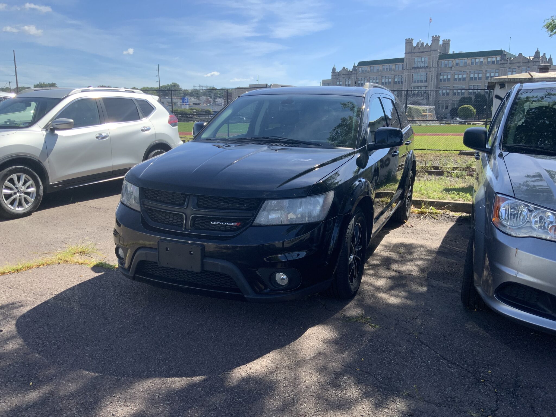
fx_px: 466
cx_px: 278
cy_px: 208
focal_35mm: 29
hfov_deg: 61.7
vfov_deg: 48.2
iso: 16
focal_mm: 3
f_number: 1.8
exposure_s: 1/962
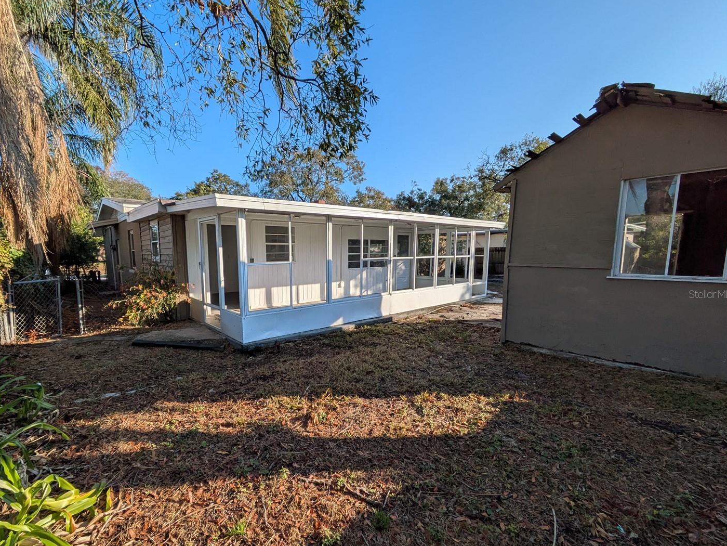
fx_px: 336
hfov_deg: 94.1
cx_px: 322
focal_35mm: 16
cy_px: 294
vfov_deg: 78.0
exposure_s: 1/1376
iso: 50
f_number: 2.2
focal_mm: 1.83
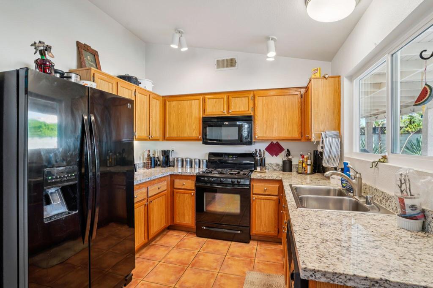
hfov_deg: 93.3
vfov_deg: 70.4
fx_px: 204
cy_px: 144
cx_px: 216
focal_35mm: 17
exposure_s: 1/10
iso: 400
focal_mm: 17
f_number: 8
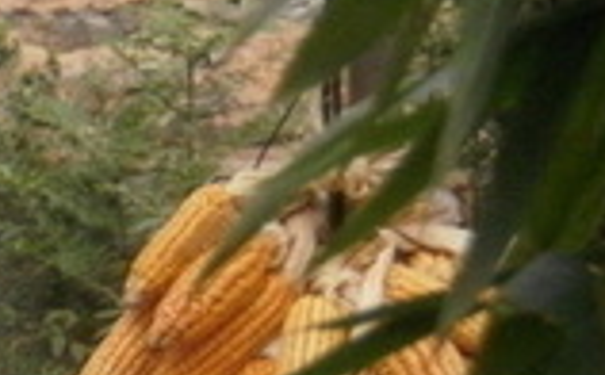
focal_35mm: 436
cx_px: -505
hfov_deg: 4.8
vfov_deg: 3.0
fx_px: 7174
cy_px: 402
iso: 320
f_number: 5.9
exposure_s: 1/250
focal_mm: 18.9
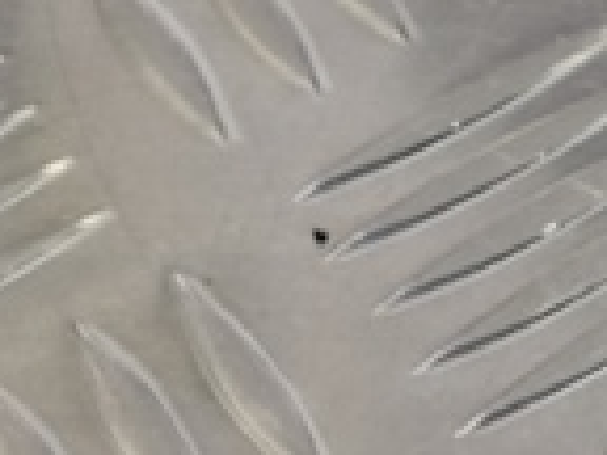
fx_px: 2858
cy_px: -607
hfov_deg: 8.6
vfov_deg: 8.4
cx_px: 2133
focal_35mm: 163
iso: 110
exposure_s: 1/33.3
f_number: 1.6
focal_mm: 4.11
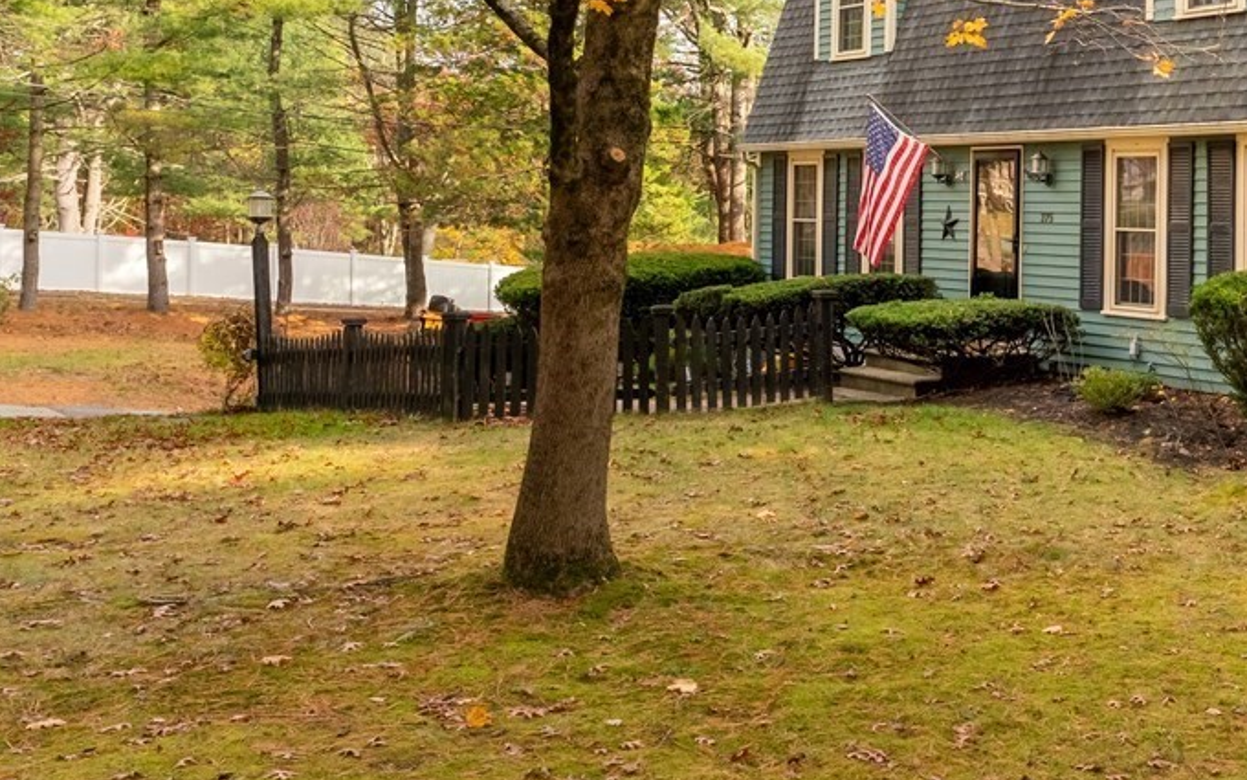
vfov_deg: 29.4
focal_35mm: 43
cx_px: 1335
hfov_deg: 39.0
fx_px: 1461
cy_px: 193
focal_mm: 14
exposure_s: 1/4000
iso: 320
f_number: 5.6
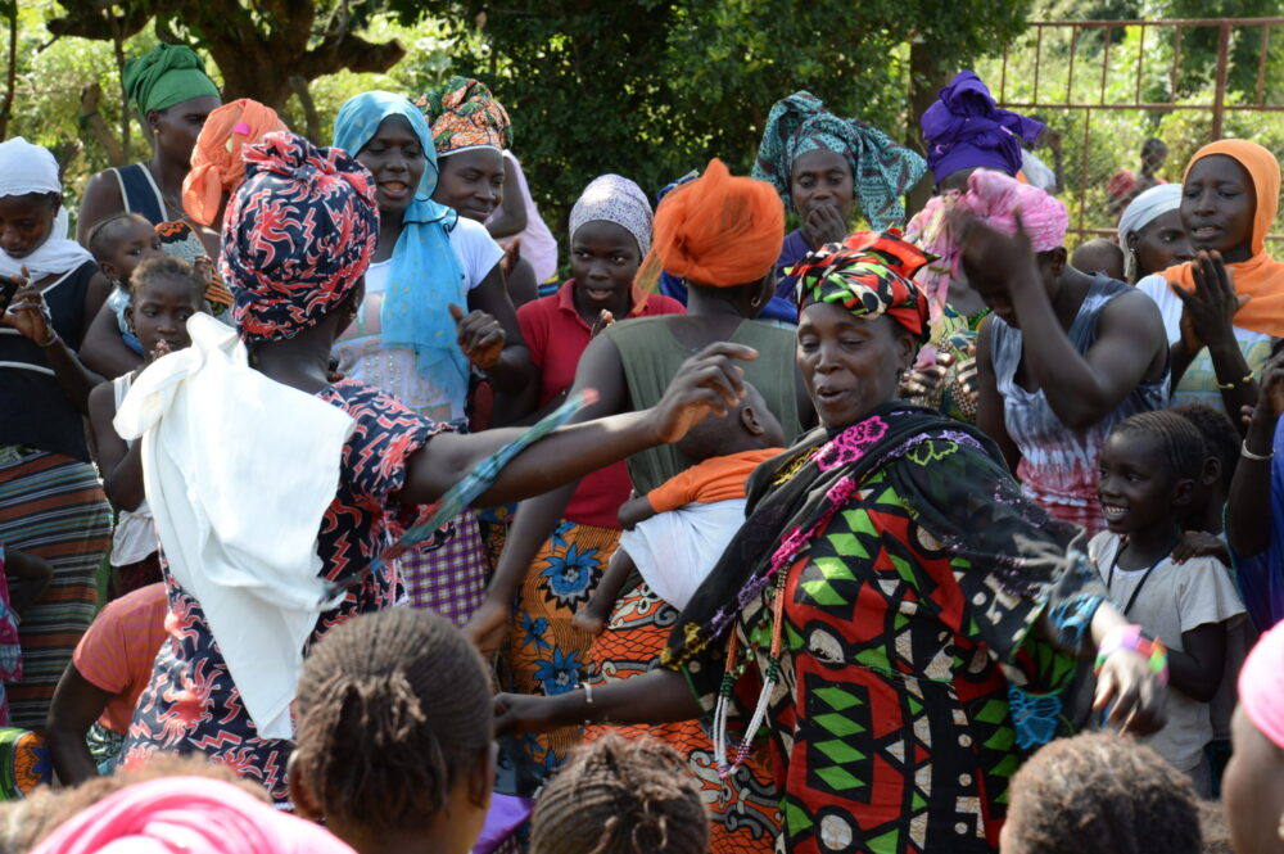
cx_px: 642
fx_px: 3029
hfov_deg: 23.9
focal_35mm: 85
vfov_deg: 16.0
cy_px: 427
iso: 400
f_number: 10
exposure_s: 1/100
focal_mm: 85
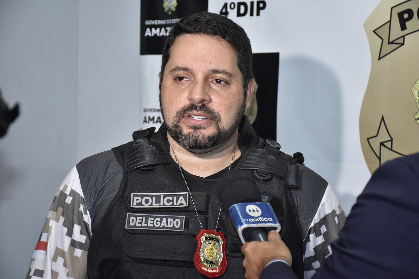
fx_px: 1222
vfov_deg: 13.0
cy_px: 140
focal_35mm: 105
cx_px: 210
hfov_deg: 19.5
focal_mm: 70
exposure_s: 1/125
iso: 1250
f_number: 5
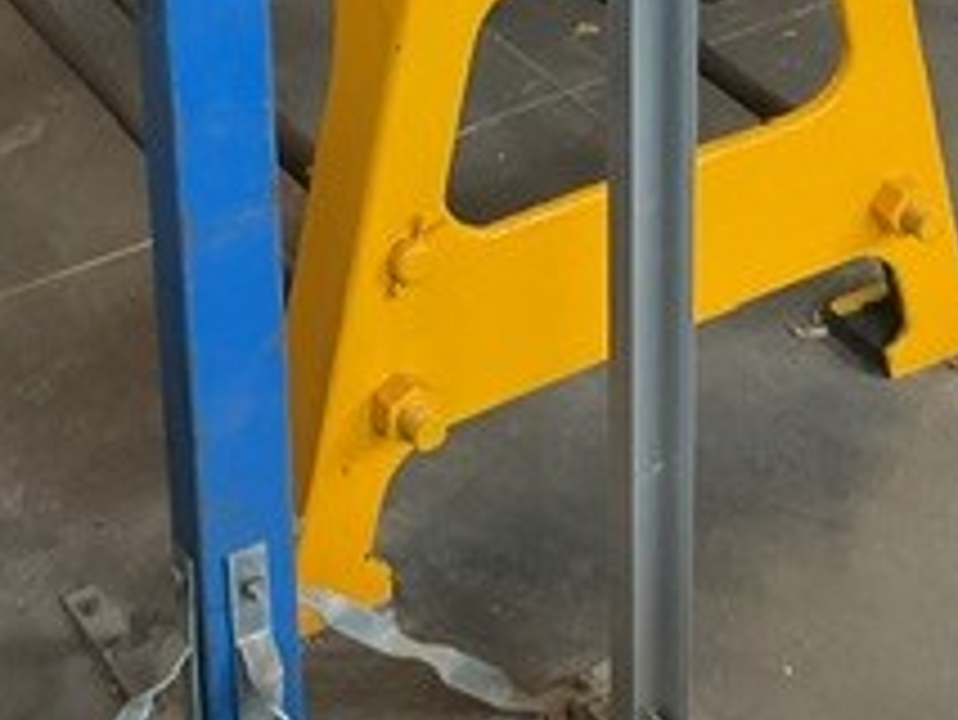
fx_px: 2409
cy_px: -243
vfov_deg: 16.0
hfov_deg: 22.5
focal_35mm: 87
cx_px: 414
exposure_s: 1/50
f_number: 1.8
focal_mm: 3
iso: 125
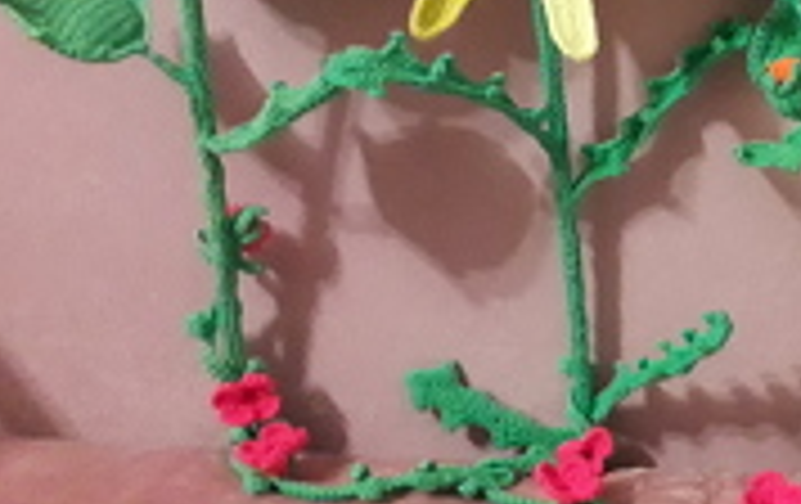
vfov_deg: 23.0
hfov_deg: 33.6
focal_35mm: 56
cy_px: 126
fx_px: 1225
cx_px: 767
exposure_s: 1/20
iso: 800
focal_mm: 3.6
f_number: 1.9
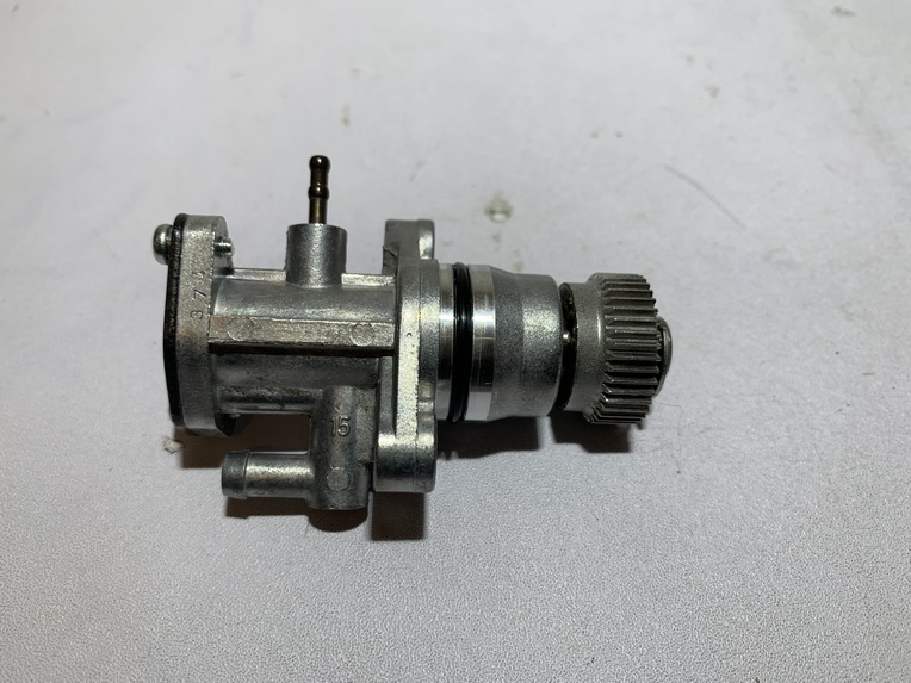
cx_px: 456
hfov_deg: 67.3
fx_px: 684
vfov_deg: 53.1
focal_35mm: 26
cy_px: 342
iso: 25
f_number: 1.8
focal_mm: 4.25
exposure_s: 1/122
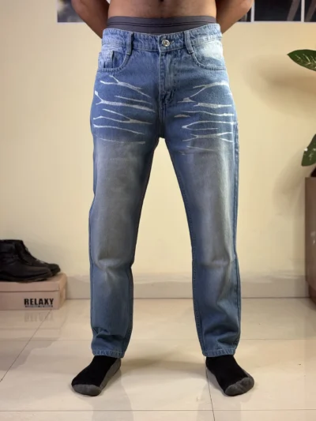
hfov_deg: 28.0
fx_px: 633
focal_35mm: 52
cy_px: 210
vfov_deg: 36.8
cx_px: 158
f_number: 1.6
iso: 100
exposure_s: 1/50
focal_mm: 5.96
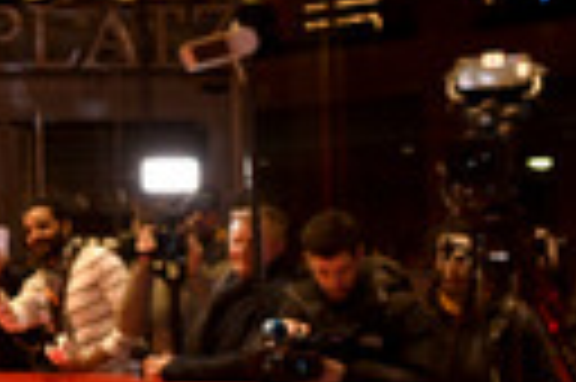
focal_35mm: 159
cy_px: 211
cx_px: -403
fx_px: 2541
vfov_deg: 8.6
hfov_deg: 12.1
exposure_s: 1/125
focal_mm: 30
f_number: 6.3
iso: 1600
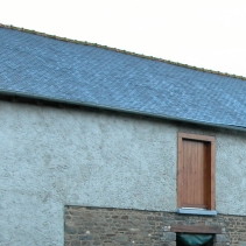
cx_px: 247
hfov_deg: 17.0
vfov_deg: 17.2
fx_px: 804
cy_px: 213
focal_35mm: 100
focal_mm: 8.9
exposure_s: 1/76.7
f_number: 3.2
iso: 100
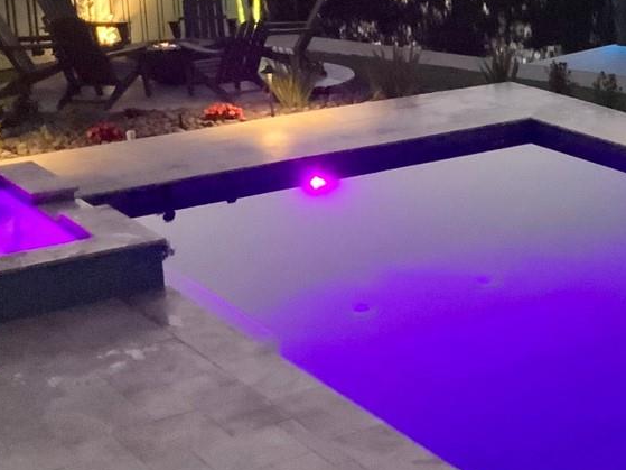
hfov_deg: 21.9
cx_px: 737
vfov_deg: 17.7
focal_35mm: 83
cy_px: 154
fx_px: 1501
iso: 500
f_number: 1.8
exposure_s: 1/24
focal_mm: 3
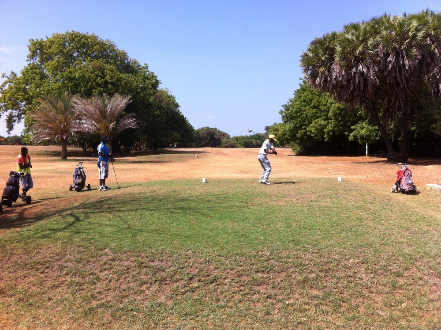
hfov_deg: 52.7
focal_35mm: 35
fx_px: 445
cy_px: 165
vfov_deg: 40.6
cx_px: 220
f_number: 2.8
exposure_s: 1/1160
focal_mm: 3.85
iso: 80
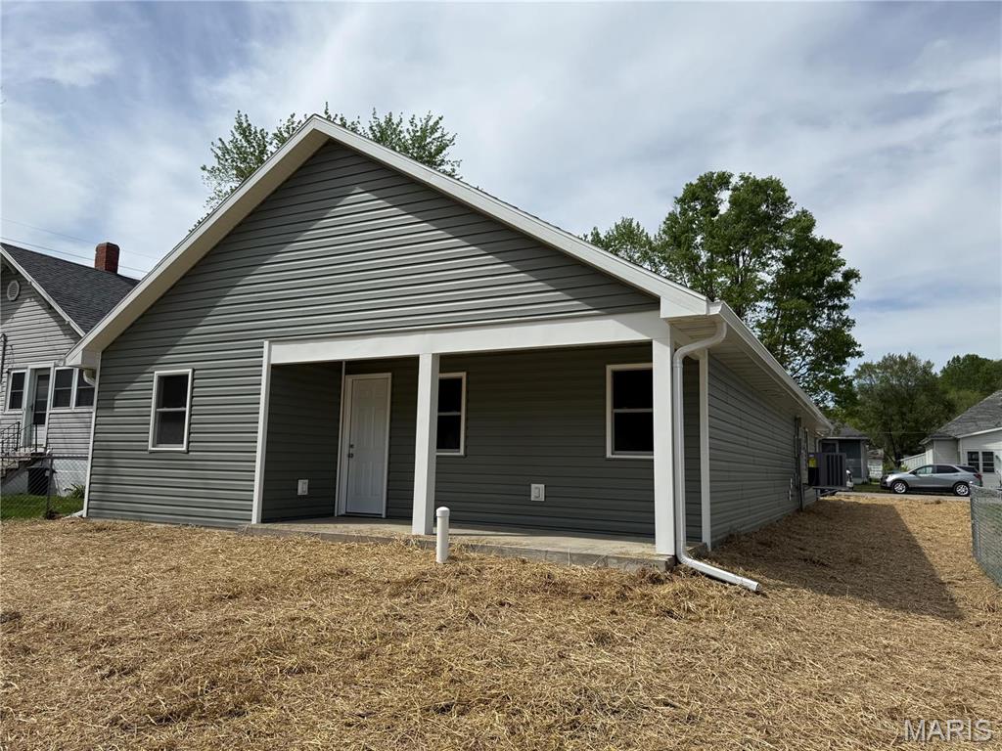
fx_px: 695
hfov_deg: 71.6
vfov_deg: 56.8
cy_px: 376
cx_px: 501
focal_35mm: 24
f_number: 1.78
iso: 80
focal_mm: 6.76
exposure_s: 1/7353
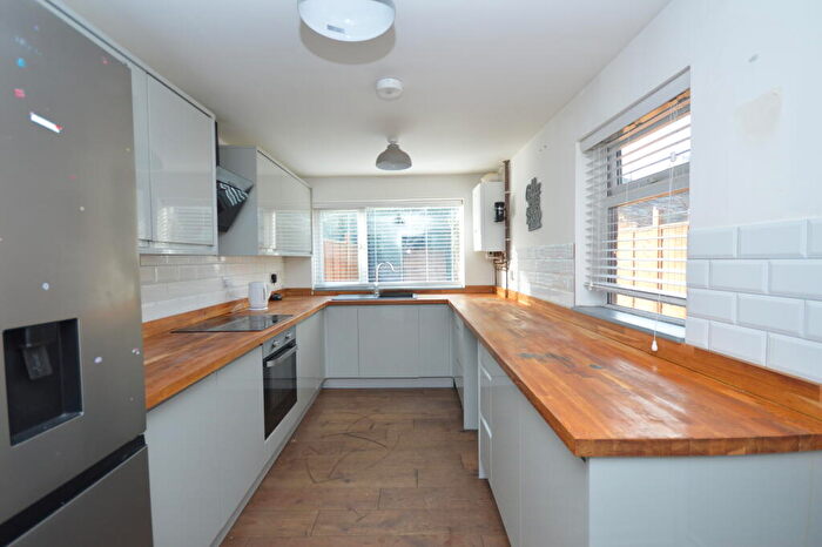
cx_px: 411
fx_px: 342
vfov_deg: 77.3
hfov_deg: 100.4
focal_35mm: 15
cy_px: 274
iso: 400
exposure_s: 1/80
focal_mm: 10
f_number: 4.5
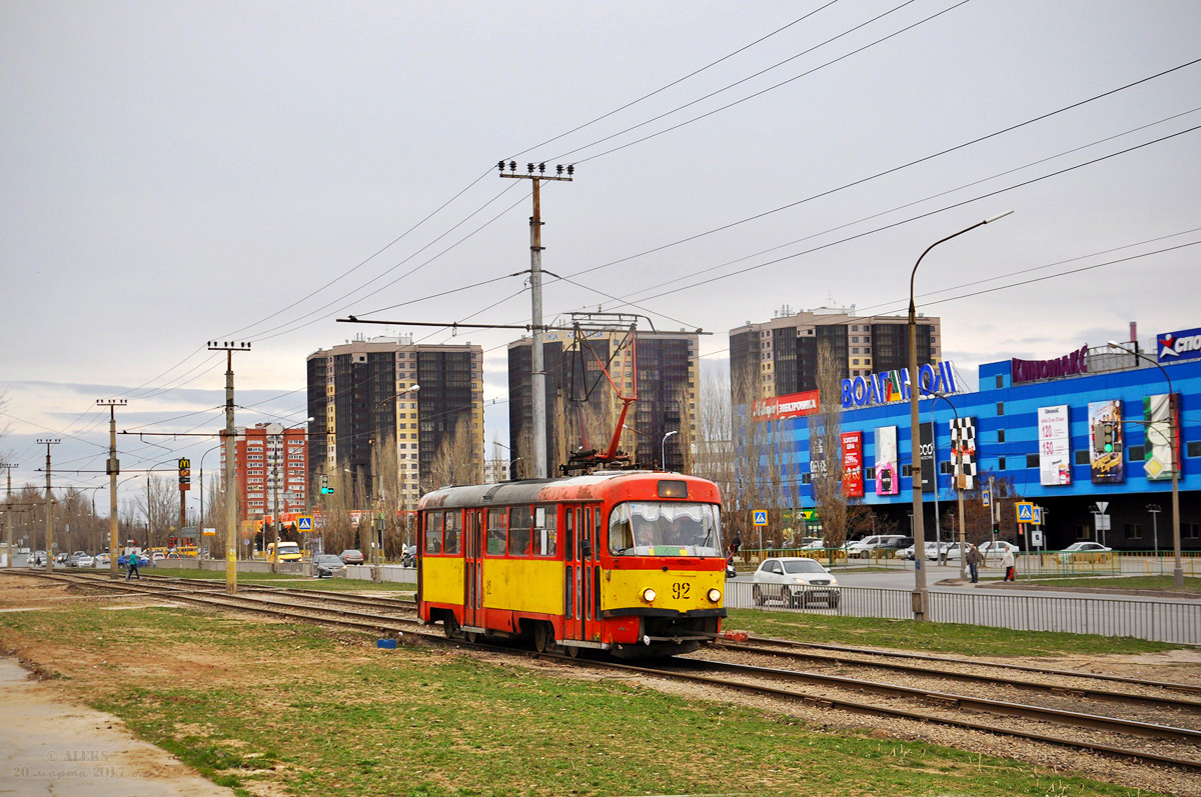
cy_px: 398
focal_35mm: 57
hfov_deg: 35.1
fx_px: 1899
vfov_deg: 23.7
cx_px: 600
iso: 200
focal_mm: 38
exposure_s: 1/250
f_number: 5.6
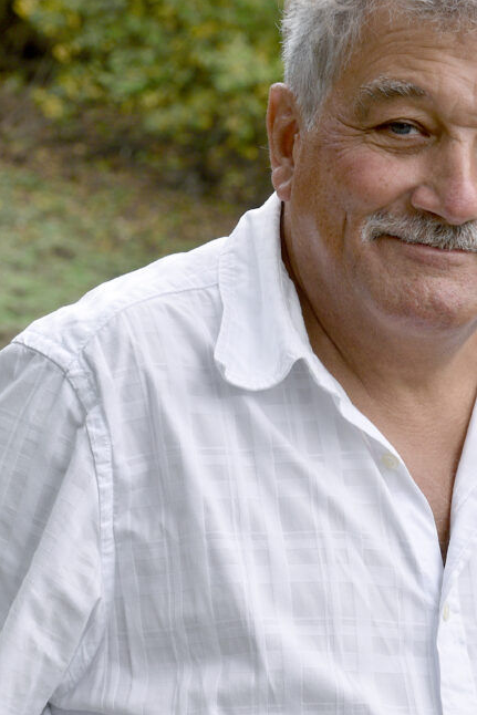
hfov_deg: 7.3
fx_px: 3714
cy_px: 414
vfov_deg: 11.0
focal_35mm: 187
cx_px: 397
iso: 400
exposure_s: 1/125
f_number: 14
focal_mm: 105
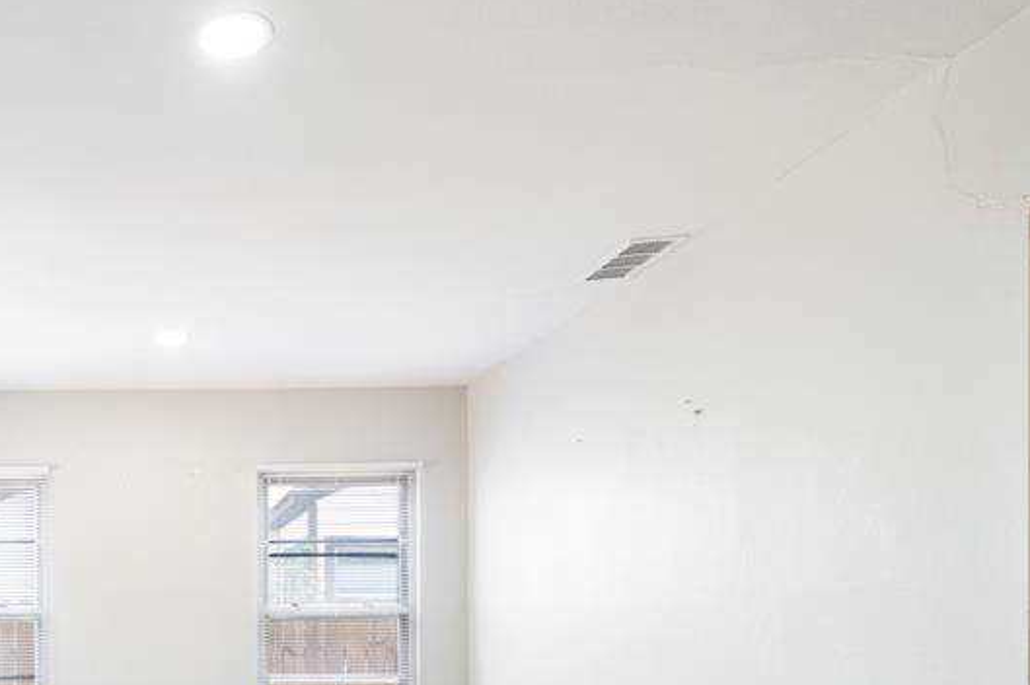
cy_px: 623
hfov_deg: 53.4
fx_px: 886
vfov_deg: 39.1
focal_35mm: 31
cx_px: 117
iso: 160
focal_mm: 16
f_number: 7.1
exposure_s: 1/1.67
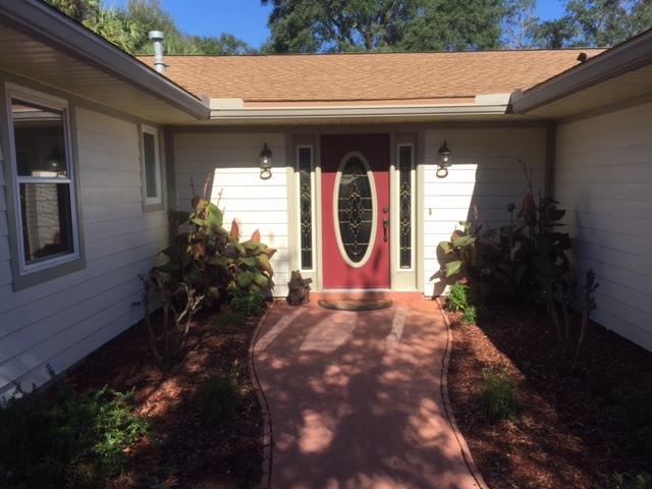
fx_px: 546
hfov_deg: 61.7
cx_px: 326
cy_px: 244
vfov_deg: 48.2
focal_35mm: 29
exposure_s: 1/1721
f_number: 2.2
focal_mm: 4.15
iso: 32
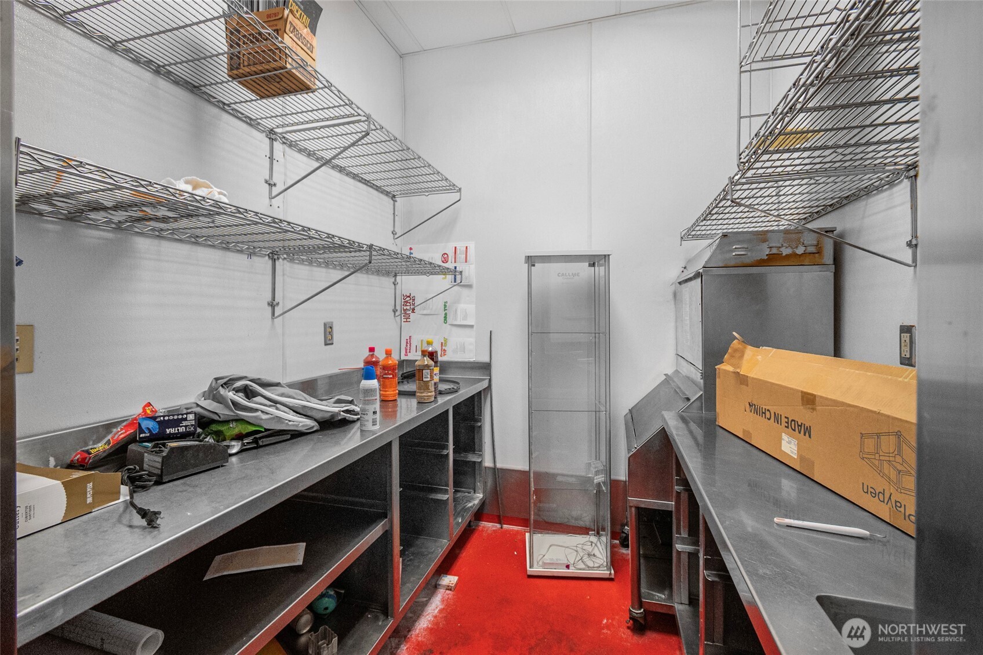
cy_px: 328
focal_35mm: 15
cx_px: 492
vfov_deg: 77.3
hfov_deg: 100.4
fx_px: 409
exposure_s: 1/30
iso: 2000
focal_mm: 10
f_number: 5.6
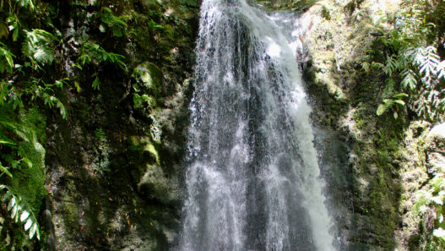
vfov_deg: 19.1
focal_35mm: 61
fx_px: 720
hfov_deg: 34.3
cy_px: 265
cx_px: 248
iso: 640
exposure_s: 1/250
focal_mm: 20
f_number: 3.5
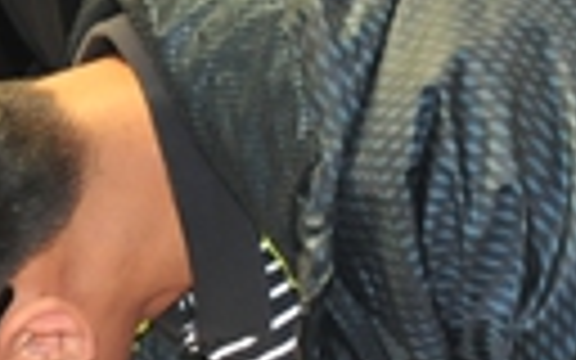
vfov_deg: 5.2
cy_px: 166
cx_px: 9
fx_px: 3935
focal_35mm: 251
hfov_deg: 8.3
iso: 800
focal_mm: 31
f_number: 5
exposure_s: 1/100
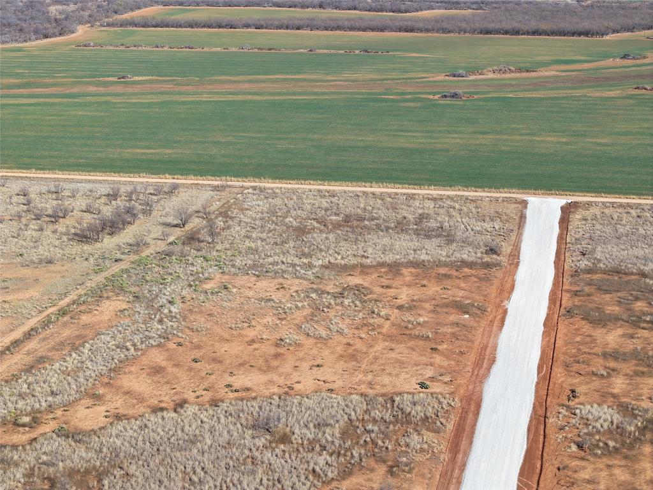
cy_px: 245
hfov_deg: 27.8
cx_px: 326
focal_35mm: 70
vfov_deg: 21.0
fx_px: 1320
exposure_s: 1/800
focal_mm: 19.35
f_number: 2.8
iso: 100
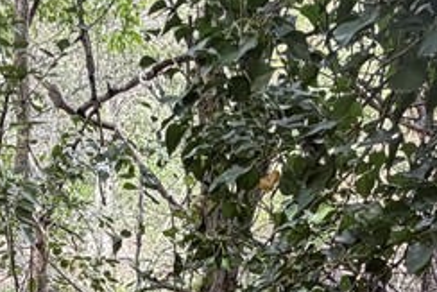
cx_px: 107
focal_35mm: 61
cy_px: 503
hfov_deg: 32.2
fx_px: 741
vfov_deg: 18.3
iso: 125
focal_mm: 2.22
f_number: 2.2
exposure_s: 1/121
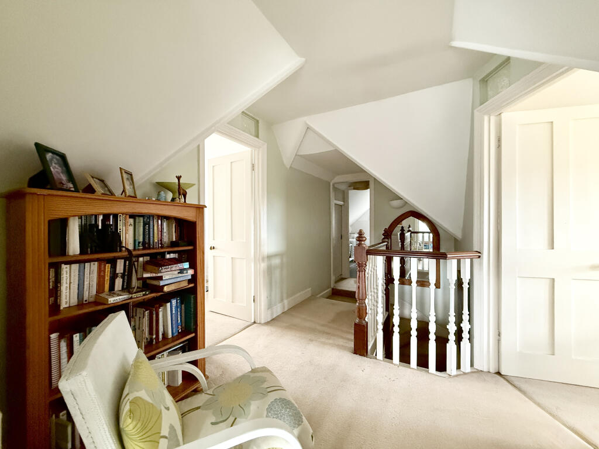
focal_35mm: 14
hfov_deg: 102.1
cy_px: 224
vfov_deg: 85.7
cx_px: 300
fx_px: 242
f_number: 2.2
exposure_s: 1/60
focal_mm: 2.22
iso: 640
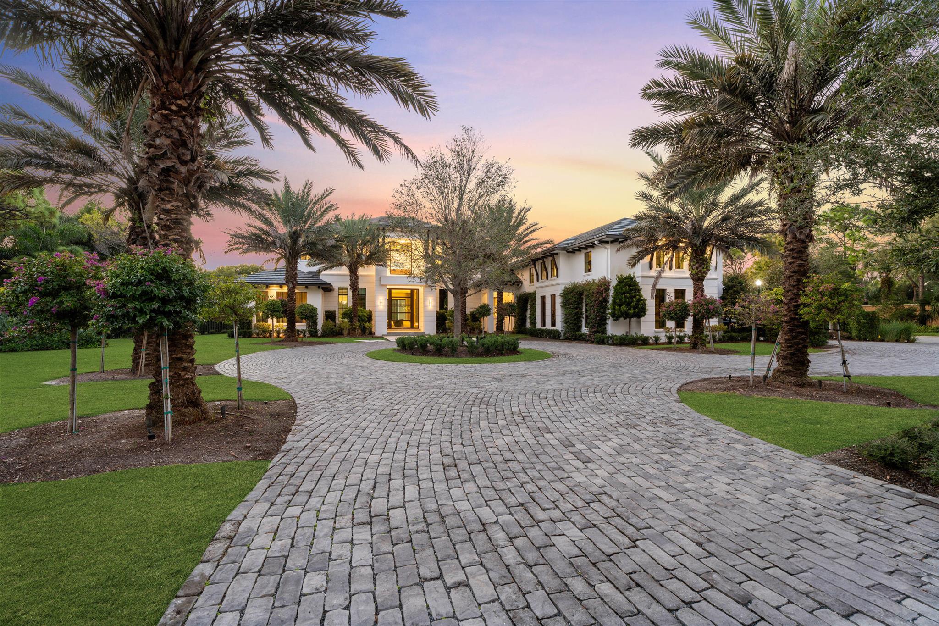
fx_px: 417
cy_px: 313
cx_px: 470
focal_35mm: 16
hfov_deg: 96.7
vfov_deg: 73.7
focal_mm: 16
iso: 250
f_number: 9
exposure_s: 1/1.67
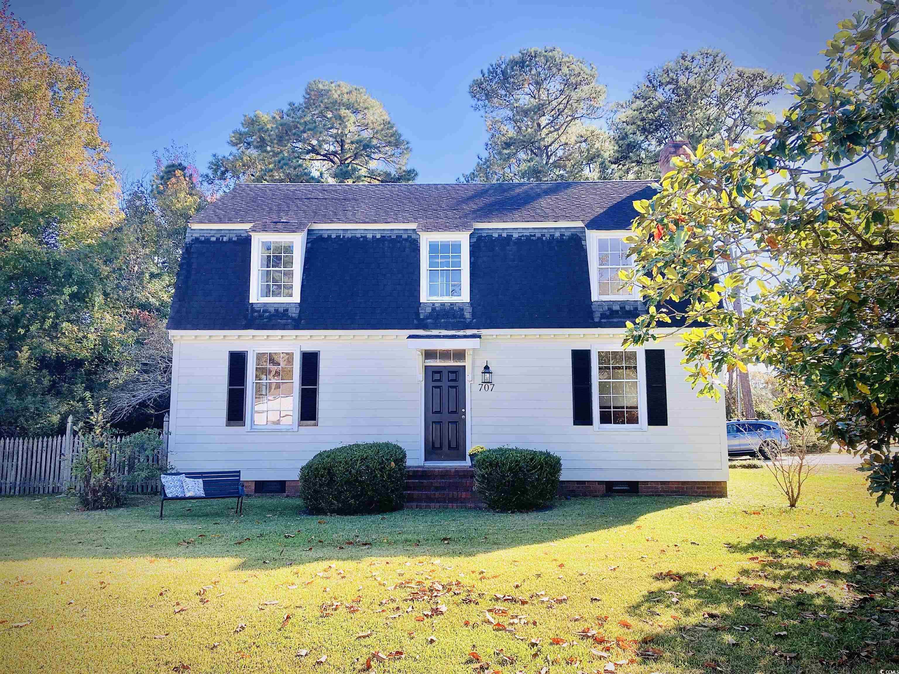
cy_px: 337
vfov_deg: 49.7
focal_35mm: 28
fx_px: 727
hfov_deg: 63.4
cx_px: 450
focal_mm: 3.99
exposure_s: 1/649
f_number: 1.8
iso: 20
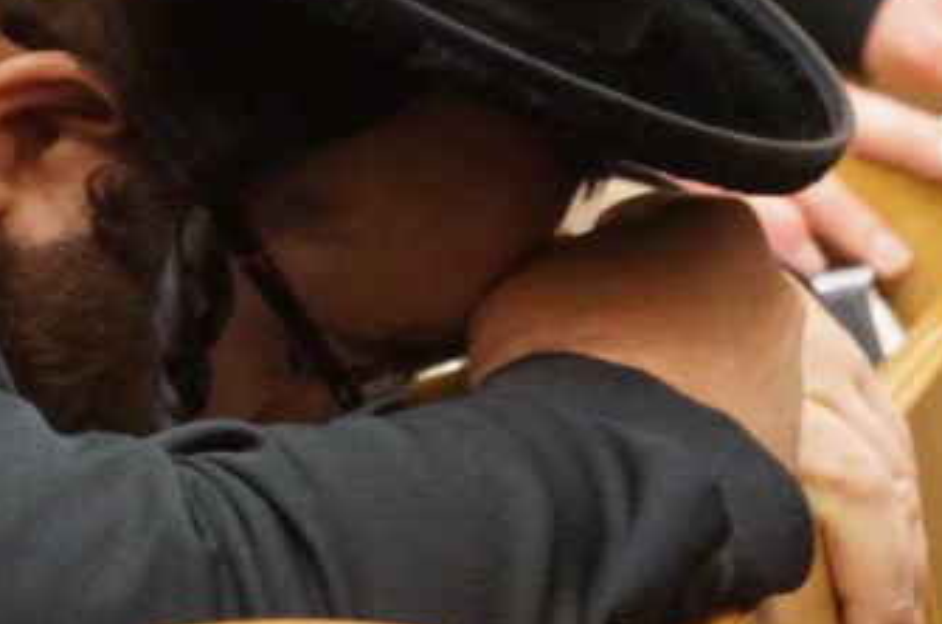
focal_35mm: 253
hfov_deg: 8.1
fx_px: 6595
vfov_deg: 5.4
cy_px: 59
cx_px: -143
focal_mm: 55
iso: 3200
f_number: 5.6
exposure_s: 1/60
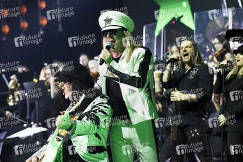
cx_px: 122
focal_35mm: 160
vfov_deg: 8.6
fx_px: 1079
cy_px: 81
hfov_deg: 12.8
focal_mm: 160
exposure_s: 1/60
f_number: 6.3
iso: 1600
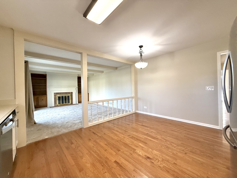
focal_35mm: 14
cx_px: 118
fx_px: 96
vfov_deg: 85.7
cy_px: 89
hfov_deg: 102.1
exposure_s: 1/120
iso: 200
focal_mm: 2.22
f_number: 2.2
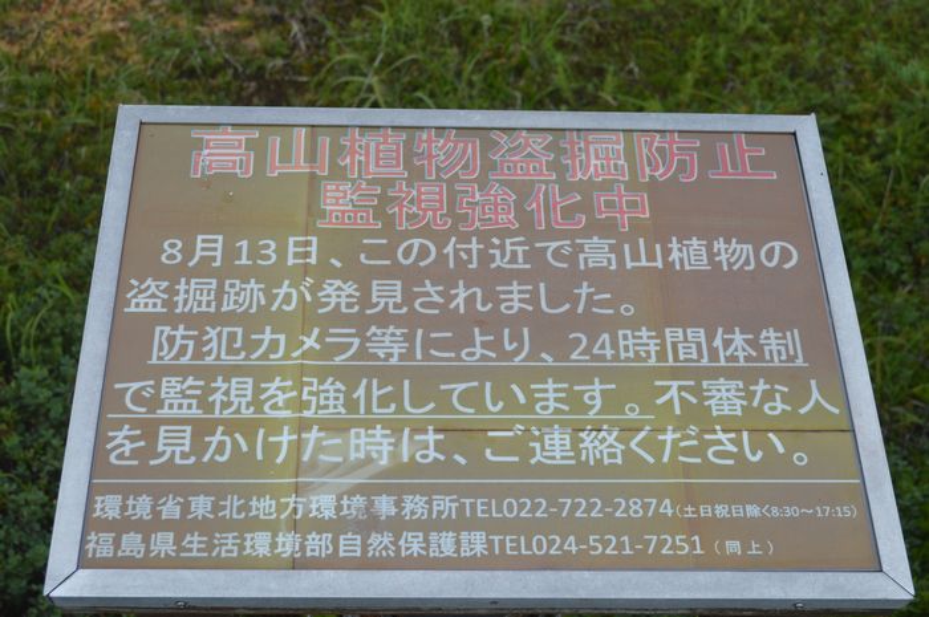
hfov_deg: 37.9
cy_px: 308
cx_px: 464
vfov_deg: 25.7
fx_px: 1353
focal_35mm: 52
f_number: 6.3
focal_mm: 35
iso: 200
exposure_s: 1/160
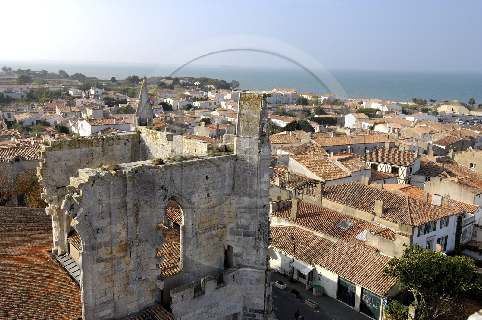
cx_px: 241
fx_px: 401
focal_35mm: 30
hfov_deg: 62.0
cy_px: 160
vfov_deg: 43.5
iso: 100
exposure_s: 1/160
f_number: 9
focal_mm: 20
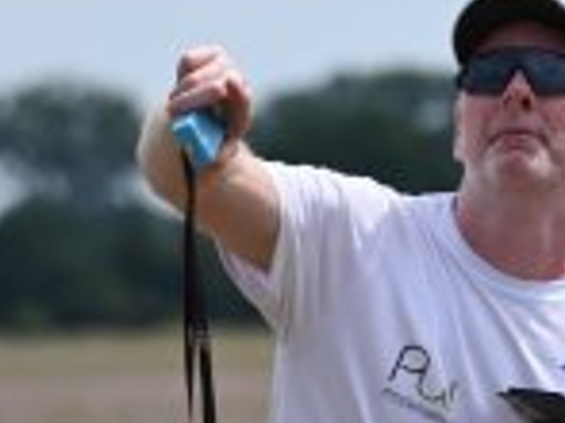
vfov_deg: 2.2
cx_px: 751
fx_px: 11155
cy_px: 338
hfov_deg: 2.9
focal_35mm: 684
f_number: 5.6
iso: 640
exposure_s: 1/5000
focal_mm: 210
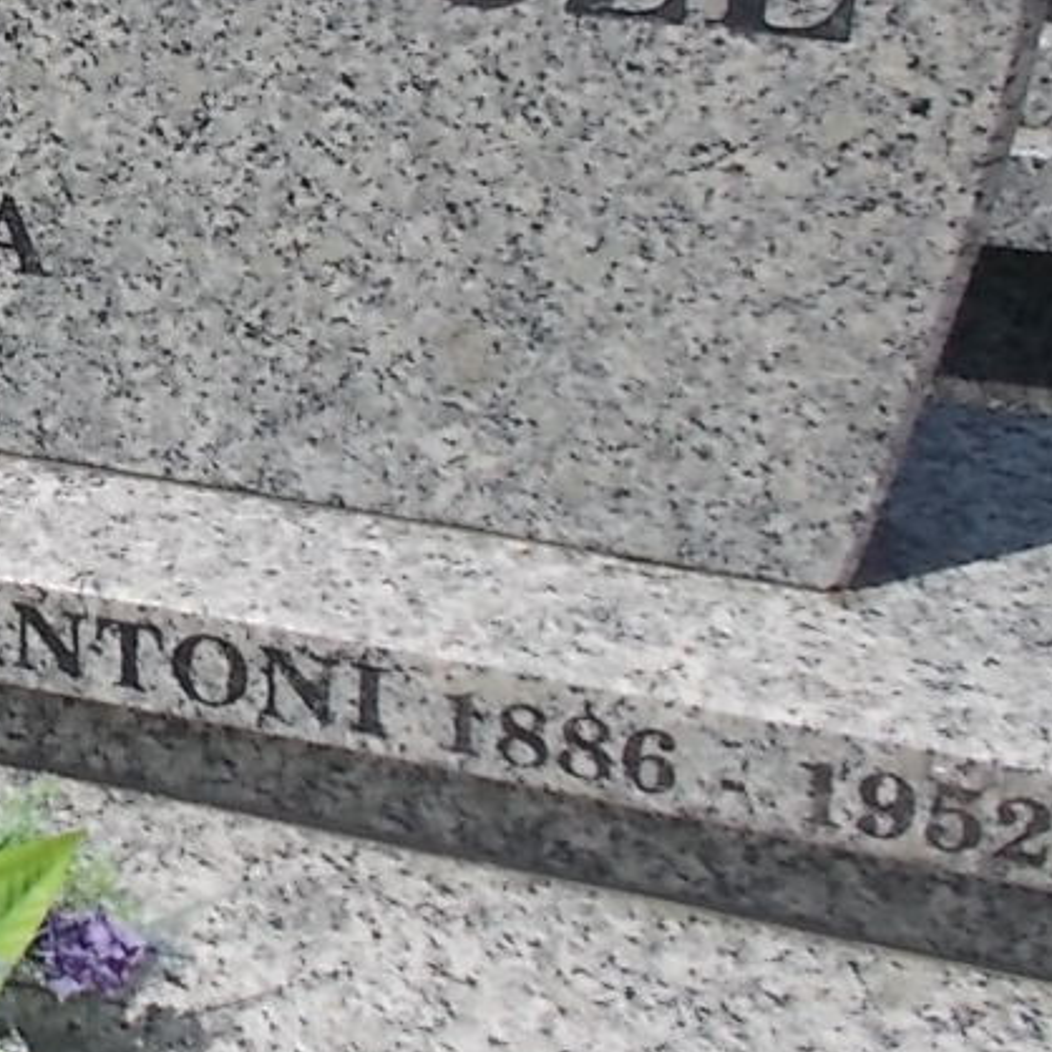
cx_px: -423
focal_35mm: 88
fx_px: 3026
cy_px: -106
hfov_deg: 18.0
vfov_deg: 18.9
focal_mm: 4.6
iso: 80
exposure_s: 1/400
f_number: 8
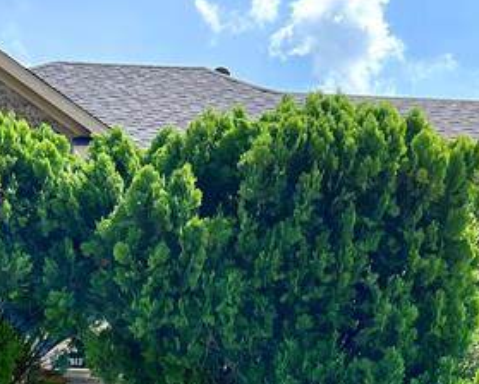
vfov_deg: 15.7
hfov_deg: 20.6
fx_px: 1320
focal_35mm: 93
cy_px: 506
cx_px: 211
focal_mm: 5.7
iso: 50
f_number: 1.5
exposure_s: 1/3165
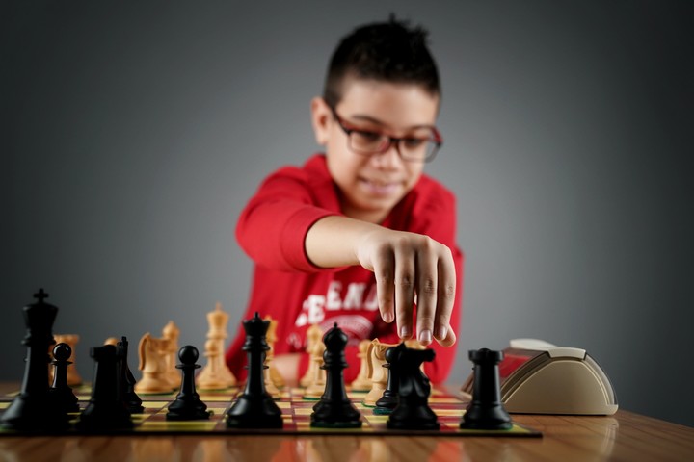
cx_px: 347
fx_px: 887
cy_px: 231
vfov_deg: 29.2
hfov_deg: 42.7
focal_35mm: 46
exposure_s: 1/640
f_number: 2.8
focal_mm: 46
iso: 1000
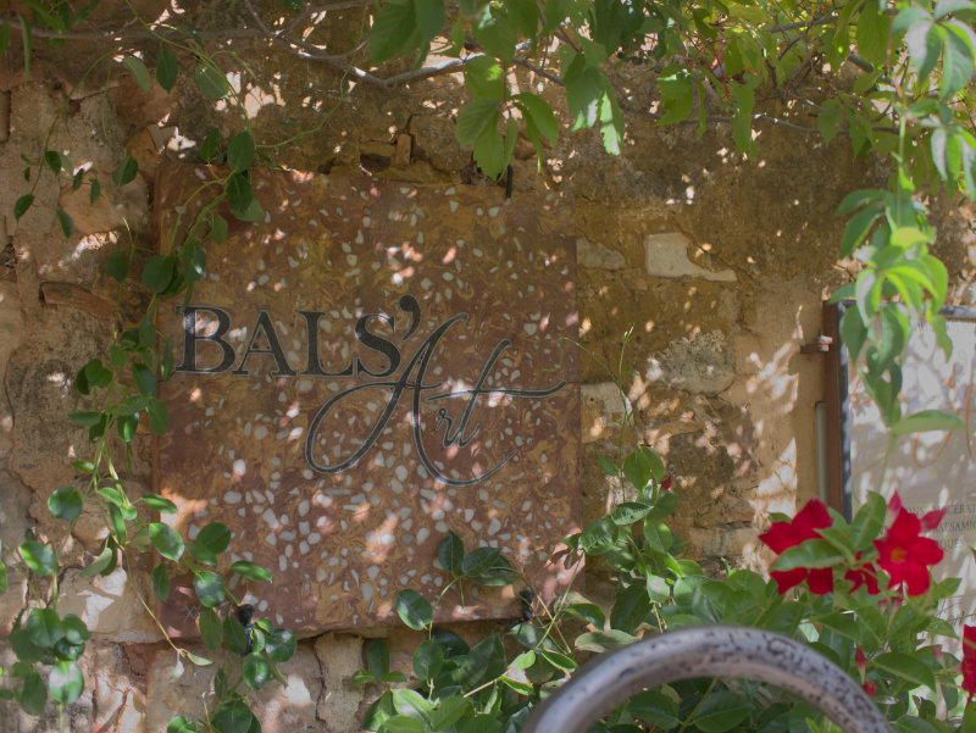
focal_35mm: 50
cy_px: 366
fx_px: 1411
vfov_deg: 29.1
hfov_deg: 38.2
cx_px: 488
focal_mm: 25
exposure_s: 1/320
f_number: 2.8
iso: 200
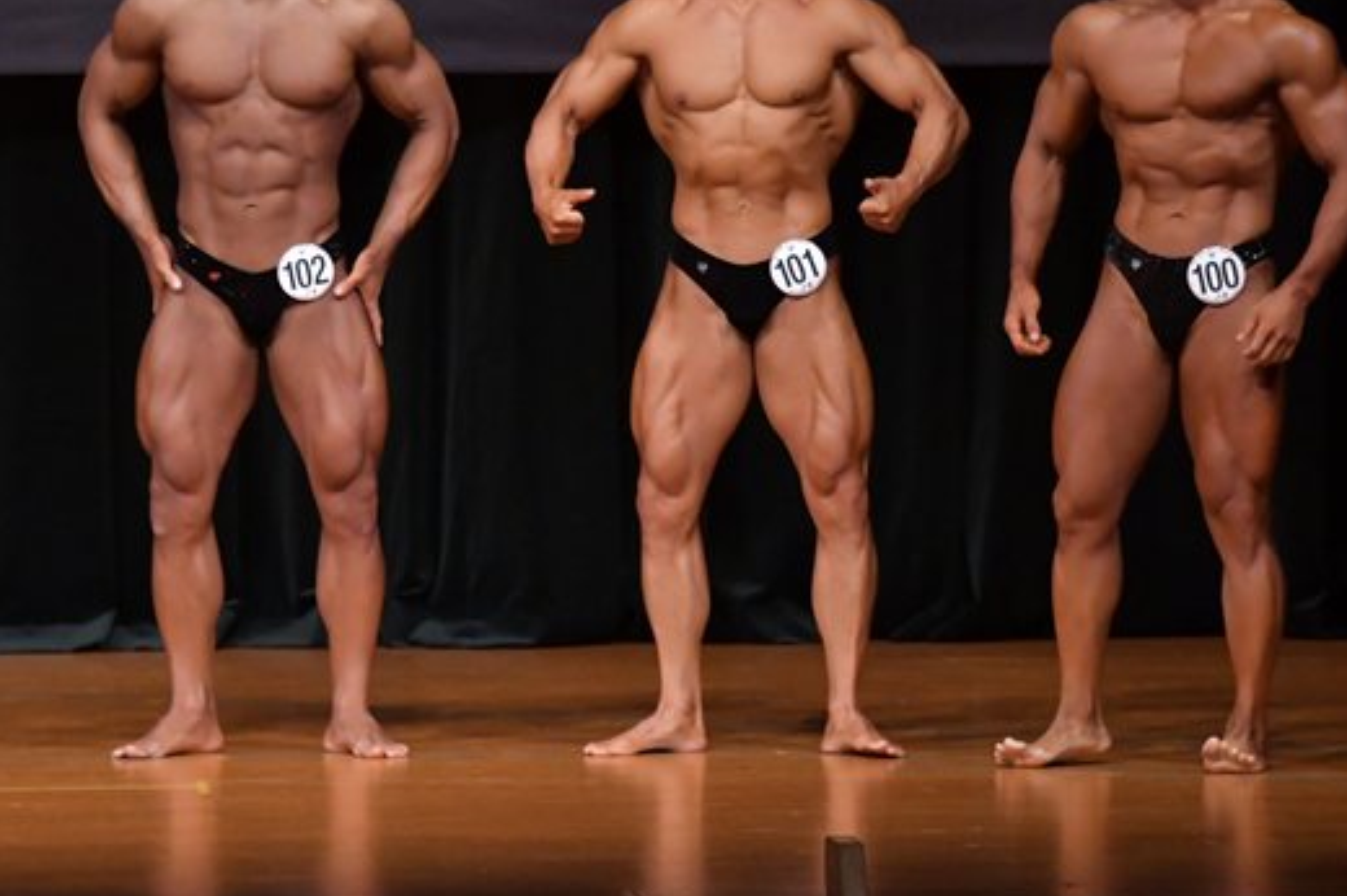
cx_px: 807
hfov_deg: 5.8
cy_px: 249
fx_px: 13386
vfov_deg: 3.8
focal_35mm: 358
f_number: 5.6
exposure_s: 1/400
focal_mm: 160
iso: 5000
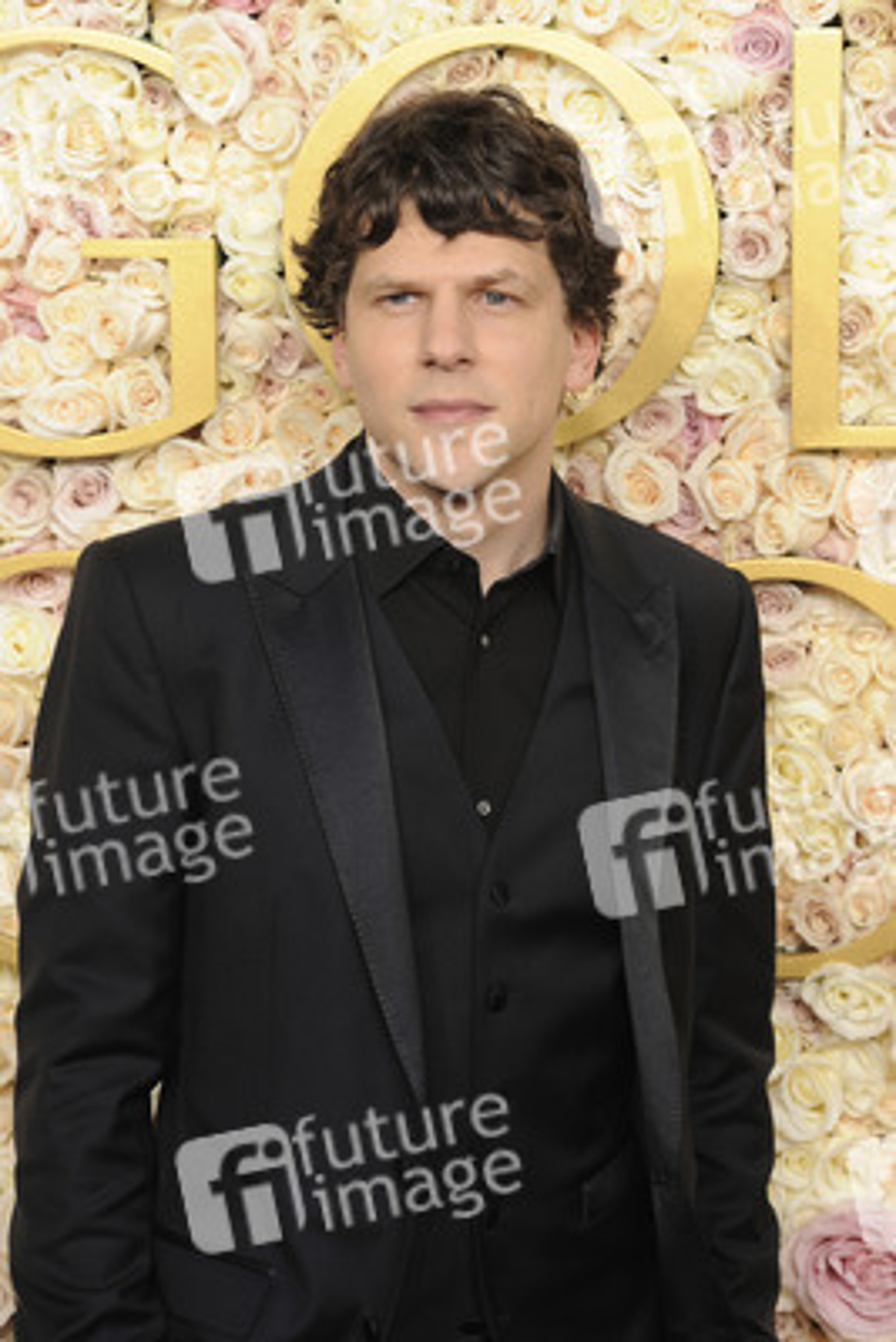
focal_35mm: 135
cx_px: 448
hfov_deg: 10.2
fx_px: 5035
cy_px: 671
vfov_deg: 15.2
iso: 1000
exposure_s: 1/250
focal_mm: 135
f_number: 10
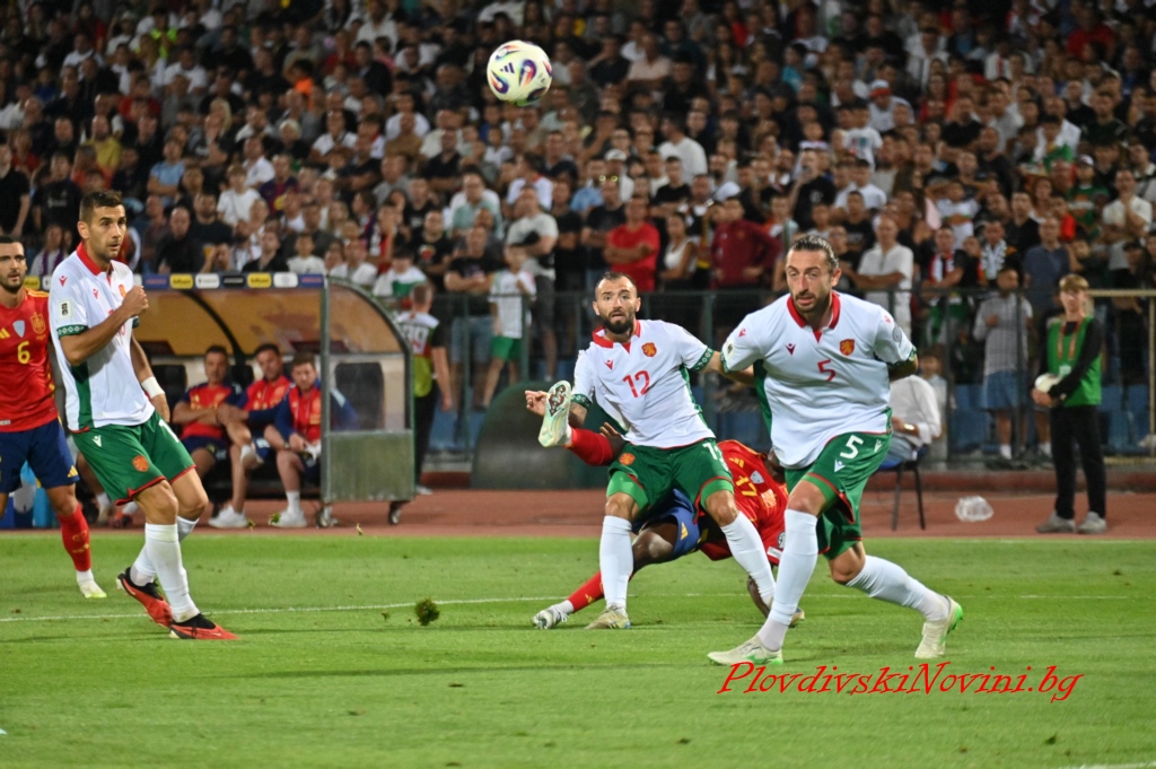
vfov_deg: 4.6
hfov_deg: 6.9
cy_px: 384
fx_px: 9625
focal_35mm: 300
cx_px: 578
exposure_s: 1/1250
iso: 8000
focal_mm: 300
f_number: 6.3
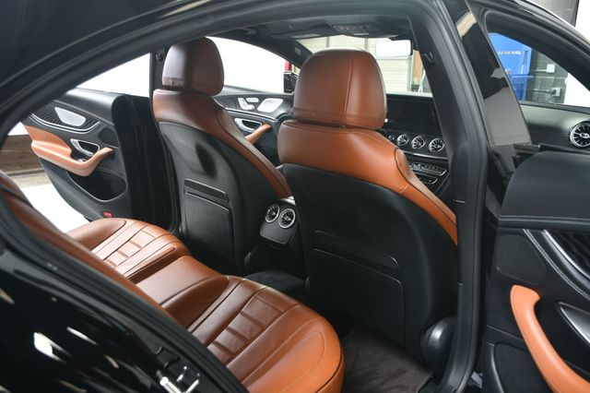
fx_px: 541
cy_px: 196
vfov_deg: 39.9
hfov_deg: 57.2
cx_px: 295
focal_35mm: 33
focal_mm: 22
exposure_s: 1/160
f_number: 4.5
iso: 100
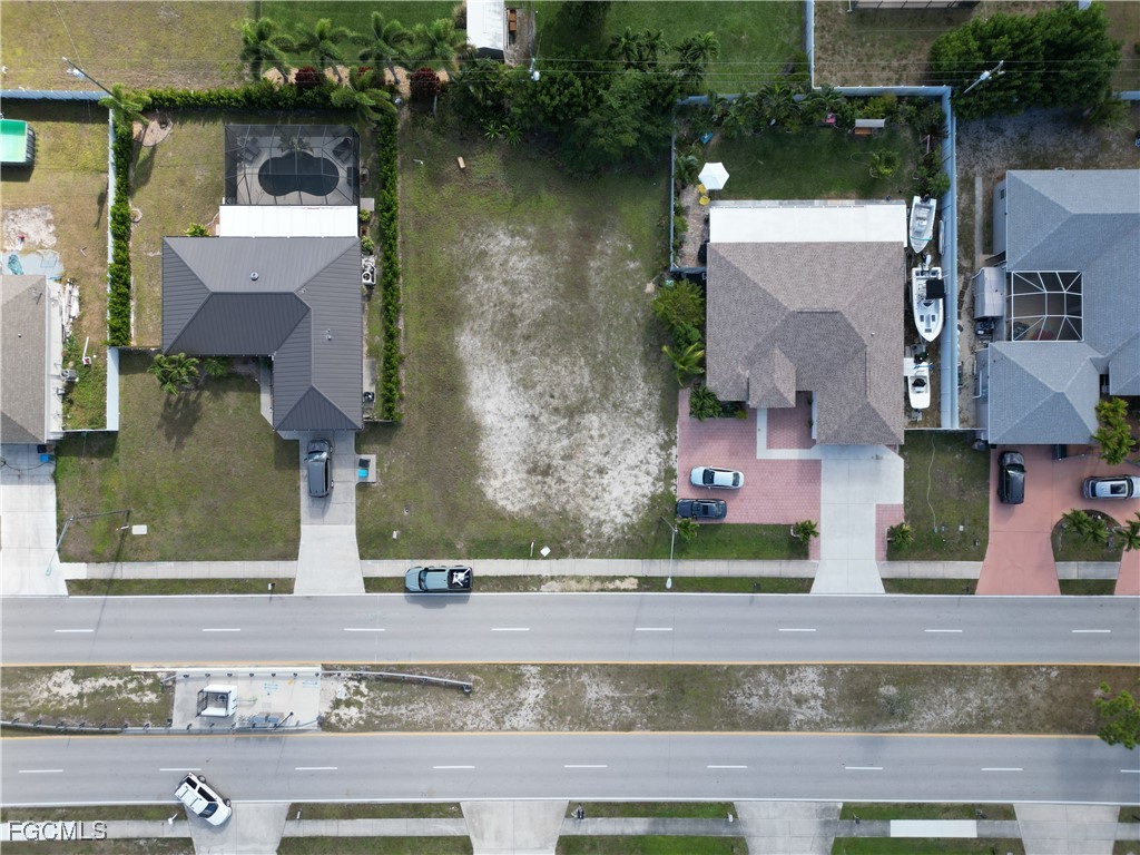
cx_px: 570
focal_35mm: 24
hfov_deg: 71.6
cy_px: 428
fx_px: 790
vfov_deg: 56.8
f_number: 1.7
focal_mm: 6.72
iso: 120
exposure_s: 1/1000
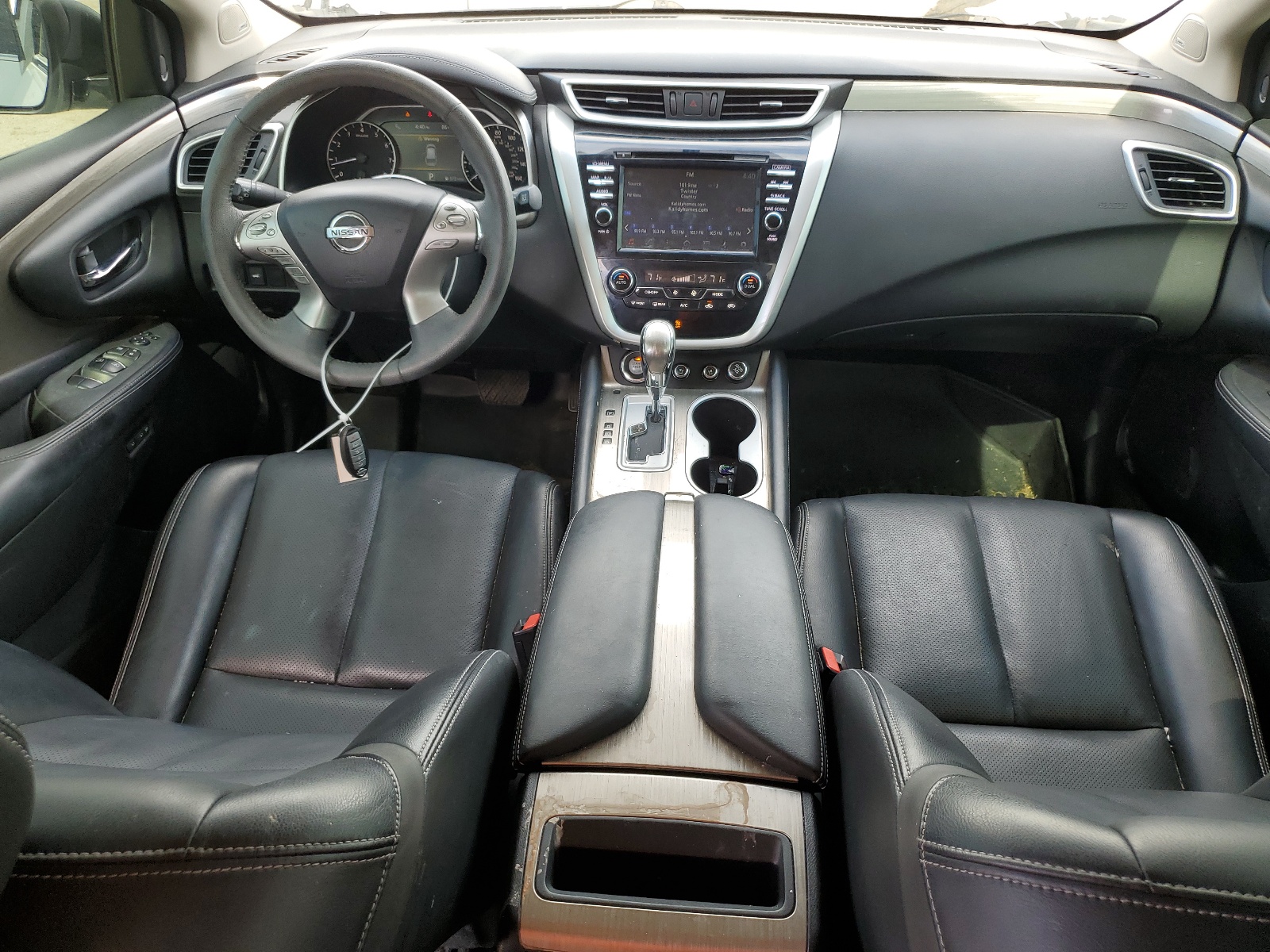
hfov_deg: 67.3
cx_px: 635
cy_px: 476
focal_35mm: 26
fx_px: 954
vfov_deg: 53.1
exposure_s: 1/161
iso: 50
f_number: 1.5
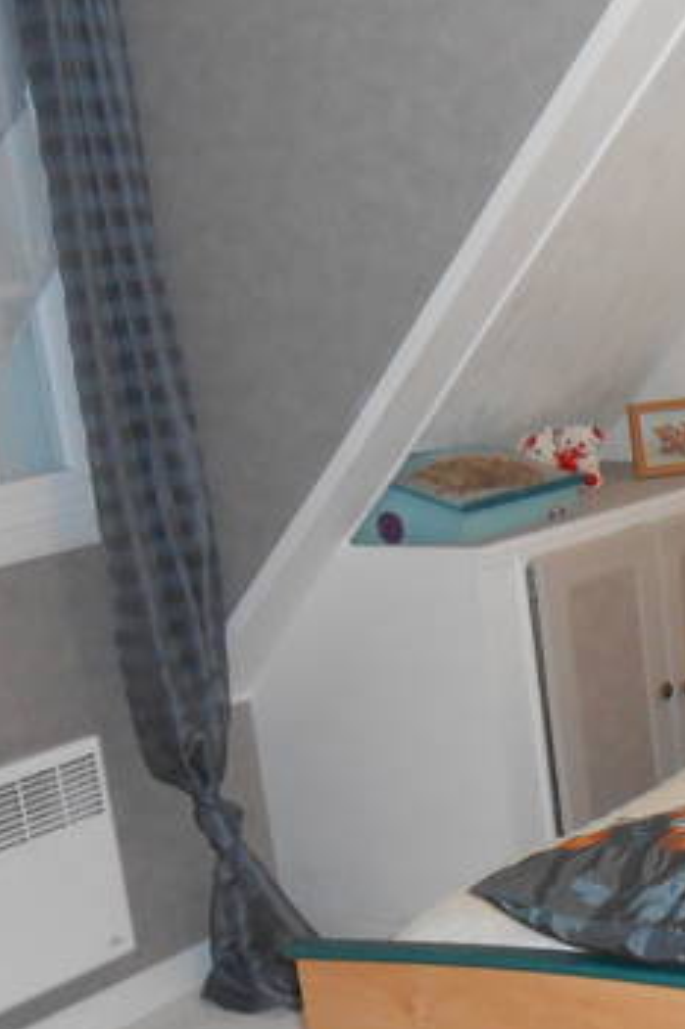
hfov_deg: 21.4
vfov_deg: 32.4
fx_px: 1743
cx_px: 703
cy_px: 744
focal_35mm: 61
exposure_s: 1/25
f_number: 3.5
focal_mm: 4.6
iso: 250
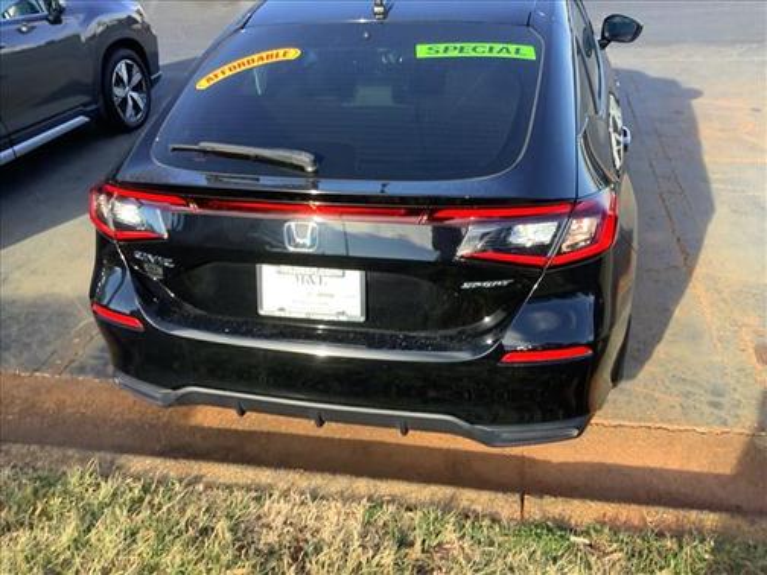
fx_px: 687
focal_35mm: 31
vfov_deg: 45.4
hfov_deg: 58.4
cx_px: 384
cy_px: 288
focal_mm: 3.3
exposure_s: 1/120
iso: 25
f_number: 2.4
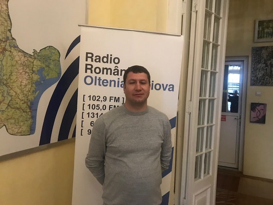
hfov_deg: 63.4
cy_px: 102
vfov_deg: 49.7
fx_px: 221
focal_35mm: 28
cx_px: 136
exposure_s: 1/11
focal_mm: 3.99
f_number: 1.8
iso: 100
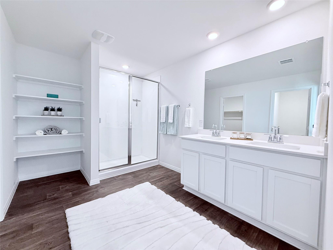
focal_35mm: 14
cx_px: 166
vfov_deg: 85.7
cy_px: 125
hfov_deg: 102.1
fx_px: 135
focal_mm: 2.22
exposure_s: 1/120
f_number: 2.2
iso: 250
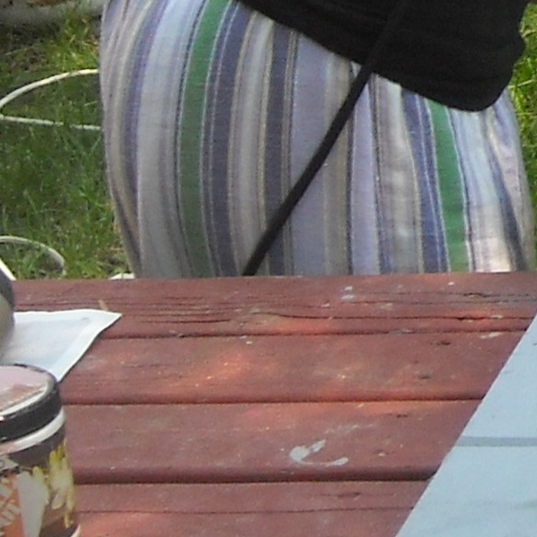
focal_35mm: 173
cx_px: 868
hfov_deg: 9.7
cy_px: -135
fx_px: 3036
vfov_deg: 9.9
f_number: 2.8
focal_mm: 5.7
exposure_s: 1/250
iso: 129
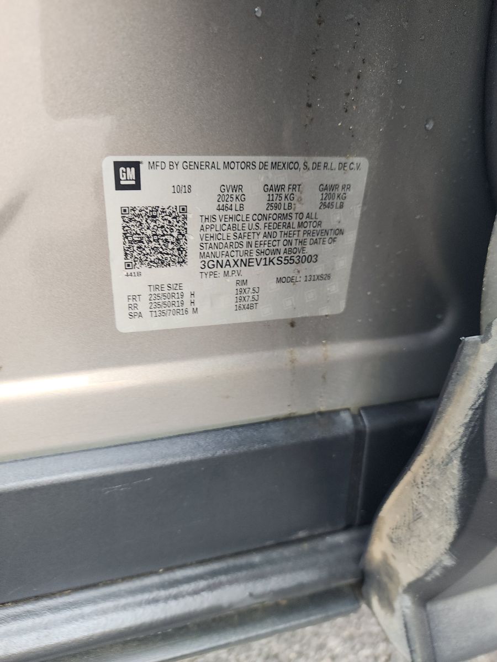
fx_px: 440
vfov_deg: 73.9
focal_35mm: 23
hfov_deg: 58.9
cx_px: 248
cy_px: 331
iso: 231
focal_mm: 6.4
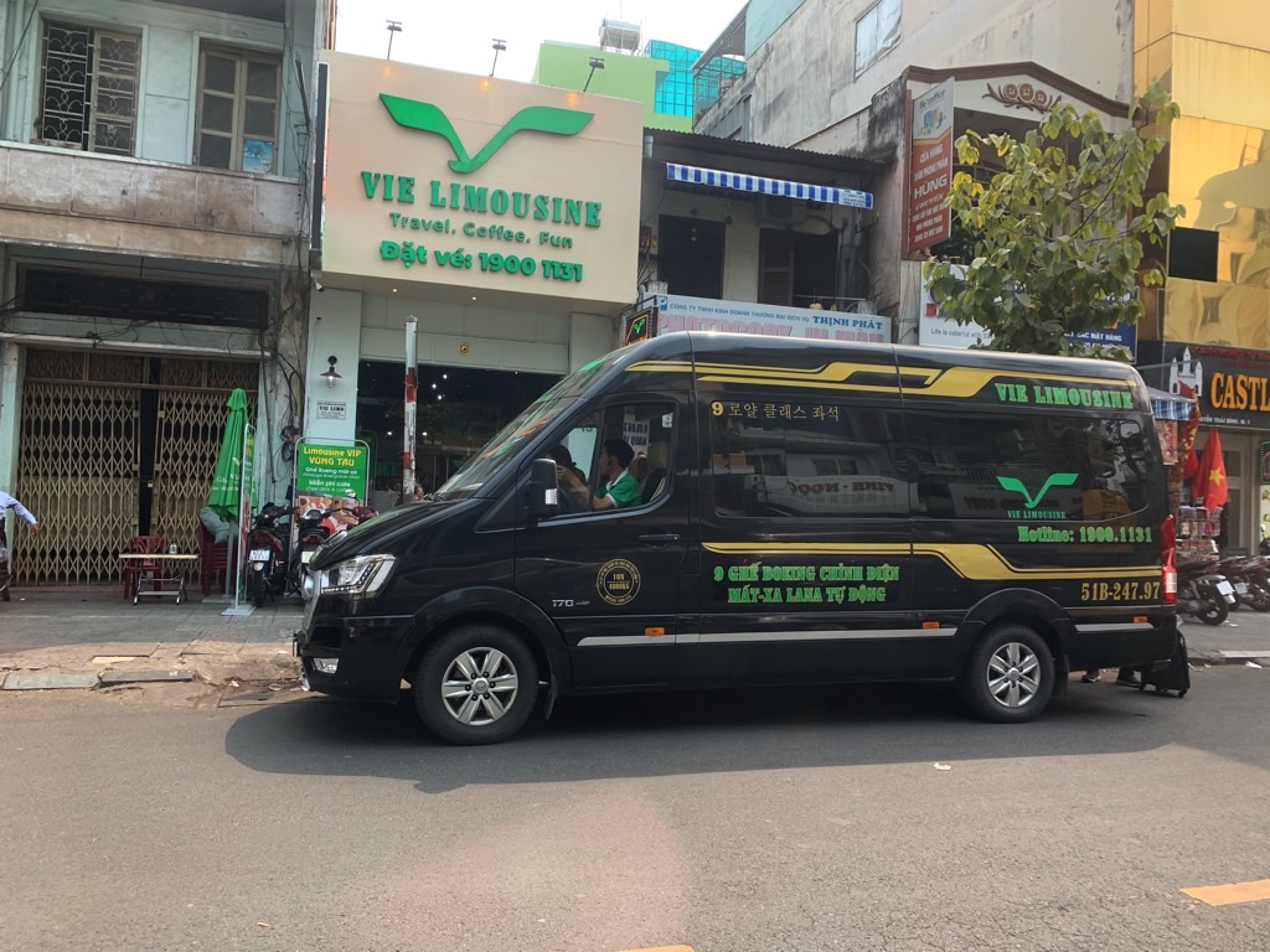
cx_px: 635
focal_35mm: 26
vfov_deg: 53.1
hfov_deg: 67.3
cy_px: 476
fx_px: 954
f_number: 1.8
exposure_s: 1/121
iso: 50
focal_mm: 4.25
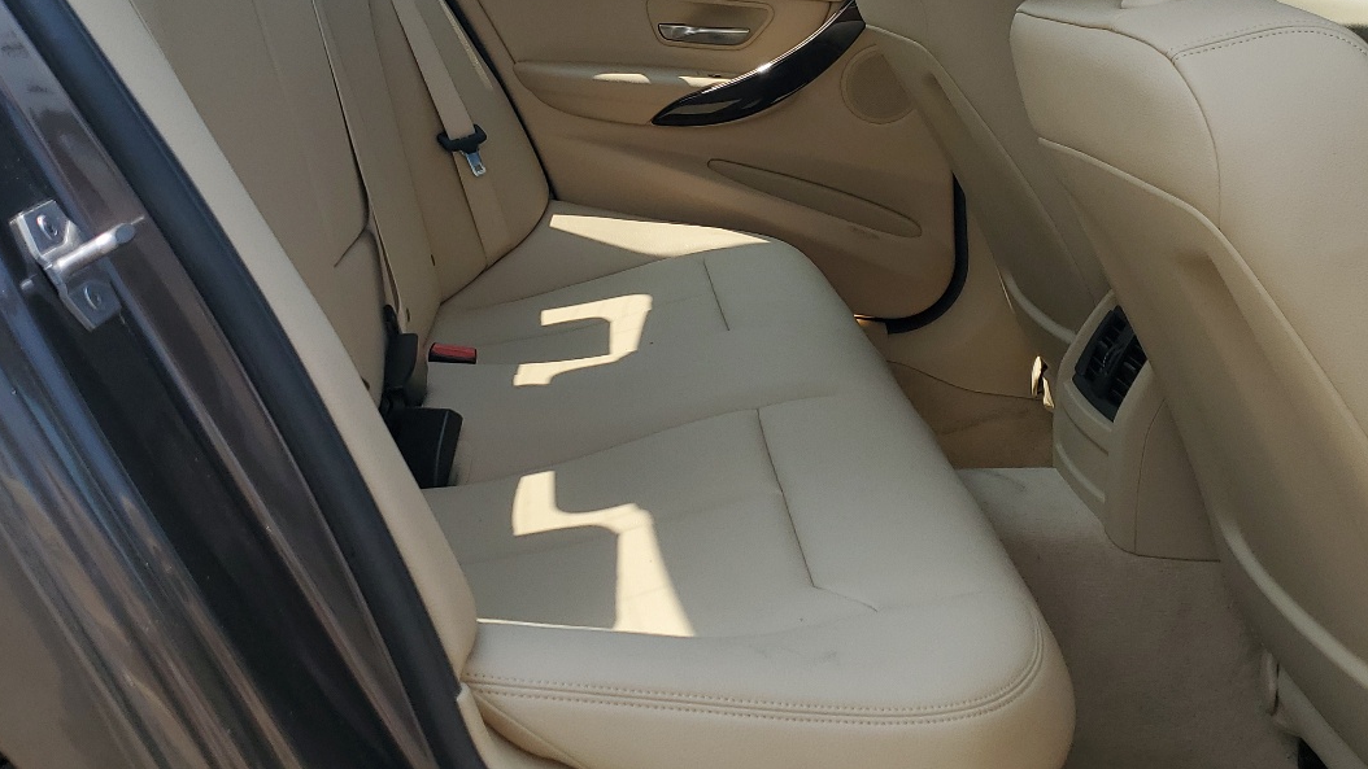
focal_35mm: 43
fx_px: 1560
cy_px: 180
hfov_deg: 47.3
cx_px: 631
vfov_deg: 27.3
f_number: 1.5
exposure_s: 1/2000
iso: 50
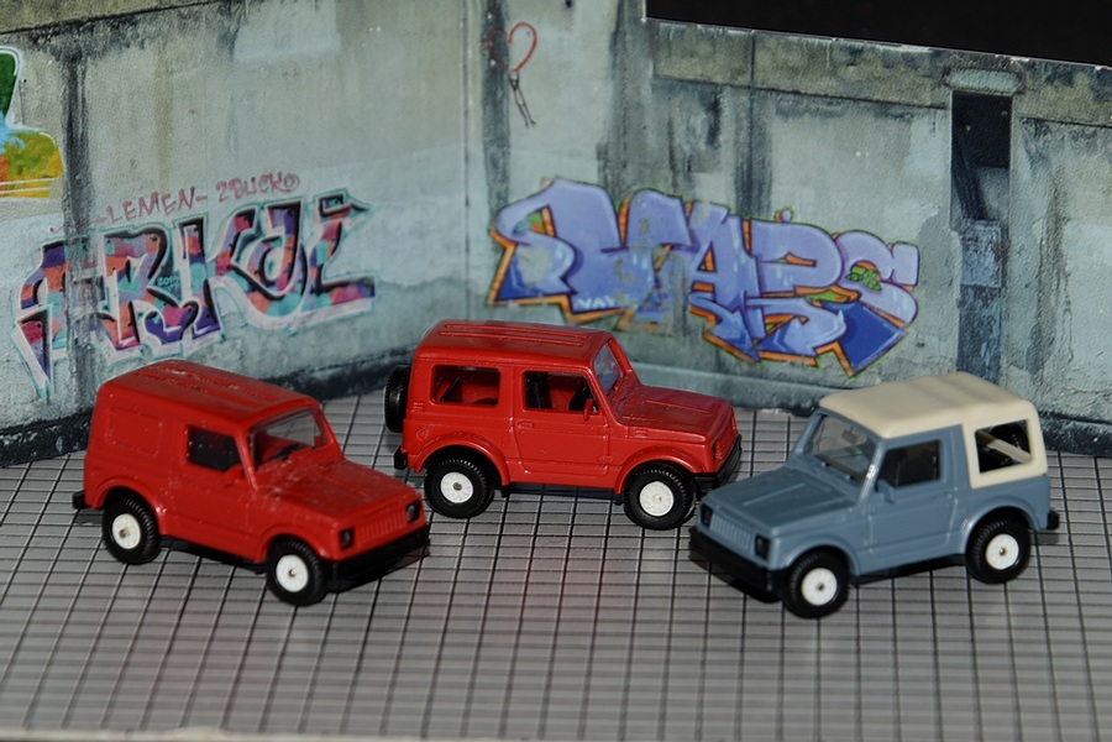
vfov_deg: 10.8
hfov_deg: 16.1
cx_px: 556
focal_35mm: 128
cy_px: 371
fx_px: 3938
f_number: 8
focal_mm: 85
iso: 100
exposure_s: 1/125
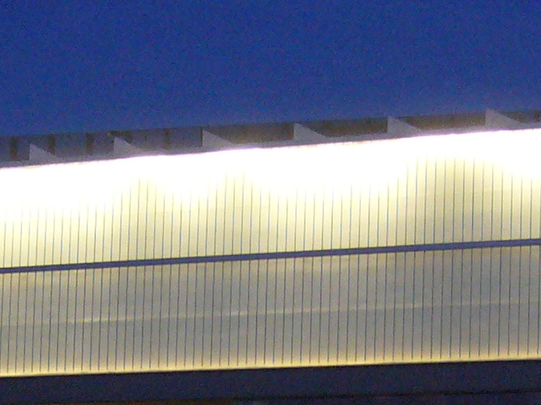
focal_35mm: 133
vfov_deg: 10.8
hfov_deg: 14.8
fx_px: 2078
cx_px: 261
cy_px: 600
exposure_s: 1/8
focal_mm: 5.8
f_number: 2.8
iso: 200
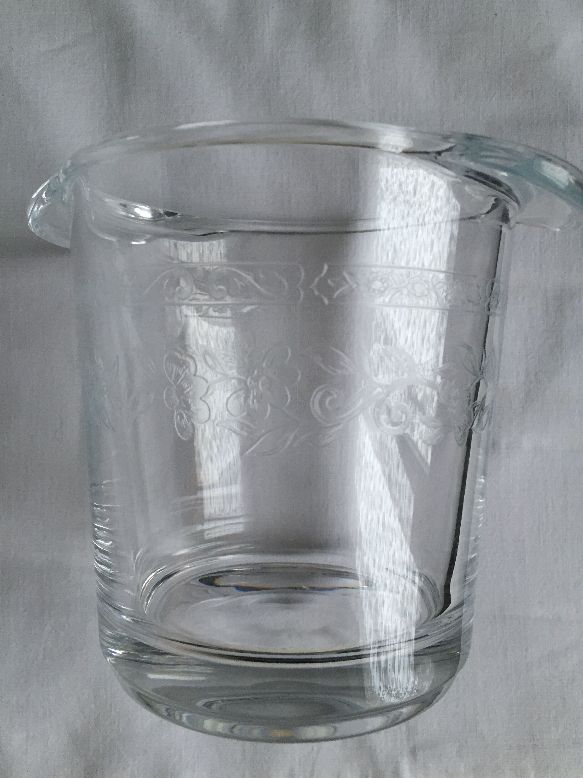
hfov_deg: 48.2
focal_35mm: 29
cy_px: 389
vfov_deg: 61.7
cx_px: 292
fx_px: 651
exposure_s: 1/30
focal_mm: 4.15
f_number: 2.2
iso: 80
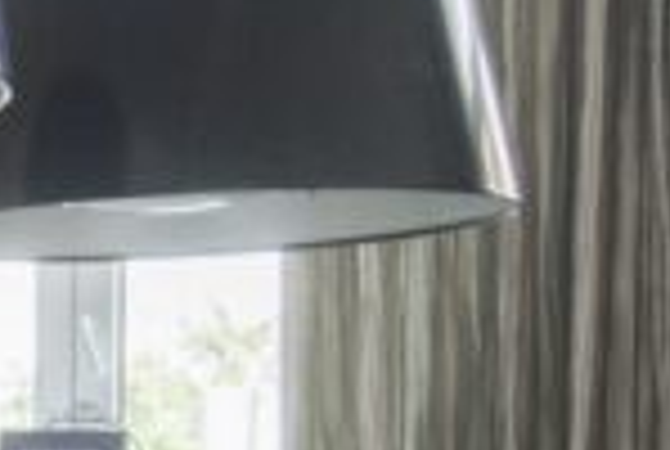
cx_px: -764
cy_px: 628
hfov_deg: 15.6
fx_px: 1790
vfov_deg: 13.6
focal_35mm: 96
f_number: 5.6
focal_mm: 14
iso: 800
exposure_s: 1/125
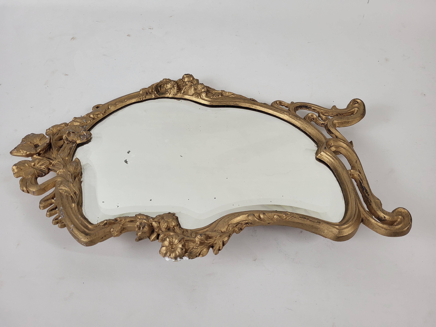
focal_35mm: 26
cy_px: 164
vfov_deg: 53.1
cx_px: 218
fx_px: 327
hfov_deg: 67.3
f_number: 1.8
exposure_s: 1/100
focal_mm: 5.4
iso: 200
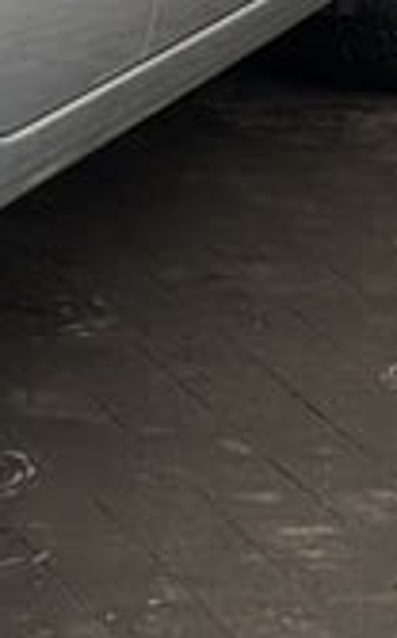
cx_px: -790
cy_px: -361
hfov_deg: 4.6
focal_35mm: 274
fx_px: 4756
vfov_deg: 7.5
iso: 64
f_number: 1.78
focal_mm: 6.76
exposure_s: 1/598
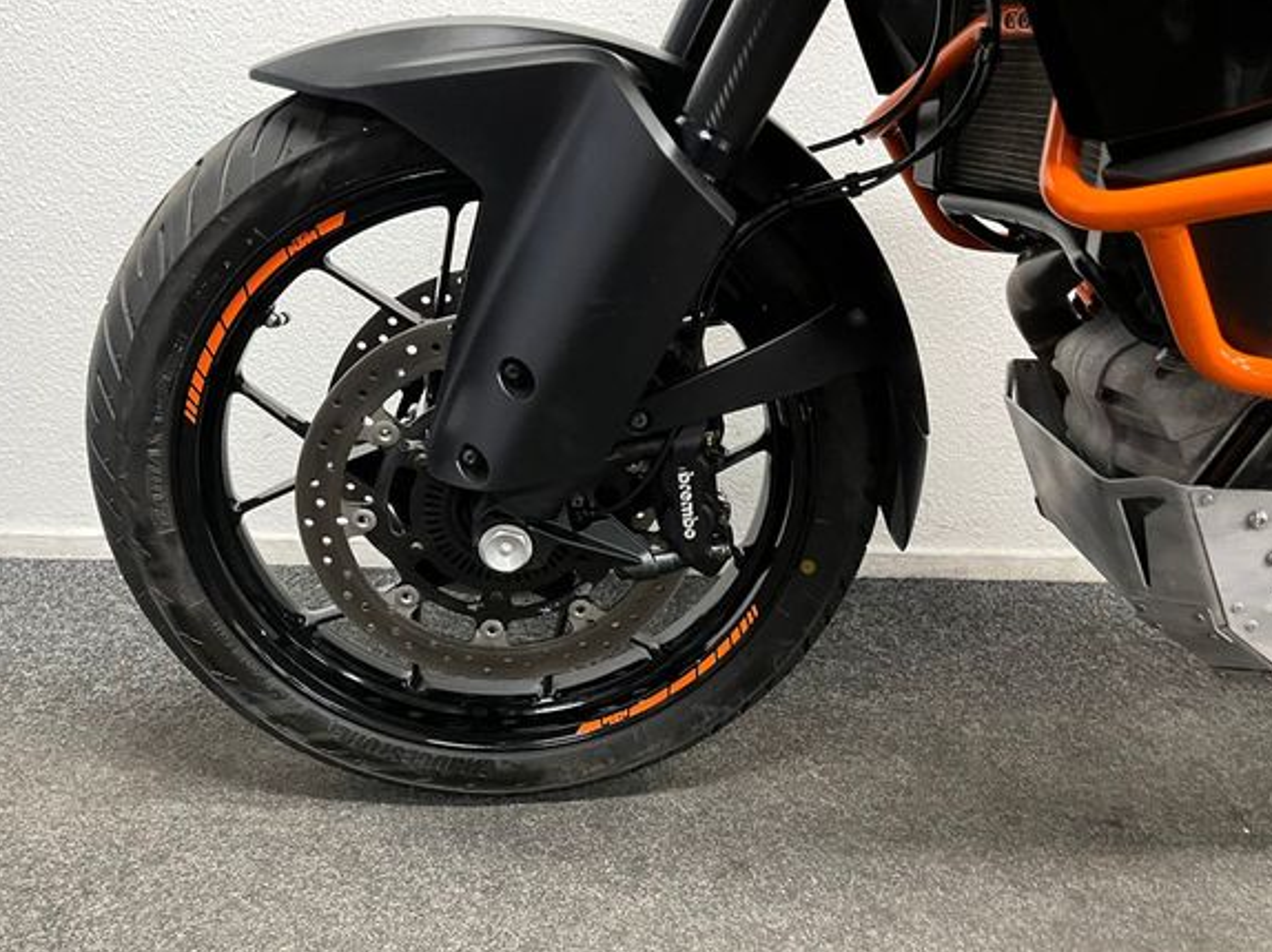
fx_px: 1065
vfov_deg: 48.2
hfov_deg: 61.7
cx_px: 612
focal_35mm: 29
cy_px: 514
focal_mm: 5.1
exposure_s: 1/50
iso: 500
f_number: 1.6
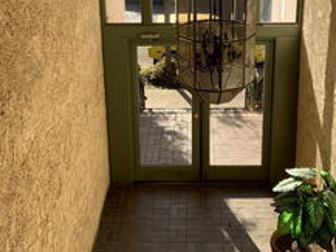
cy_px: 45
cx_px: 190
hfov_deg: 33.7
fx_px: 554
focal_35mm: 57
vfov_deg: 25.2
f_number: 1.8
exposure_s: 1/256
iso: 16
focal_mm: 3
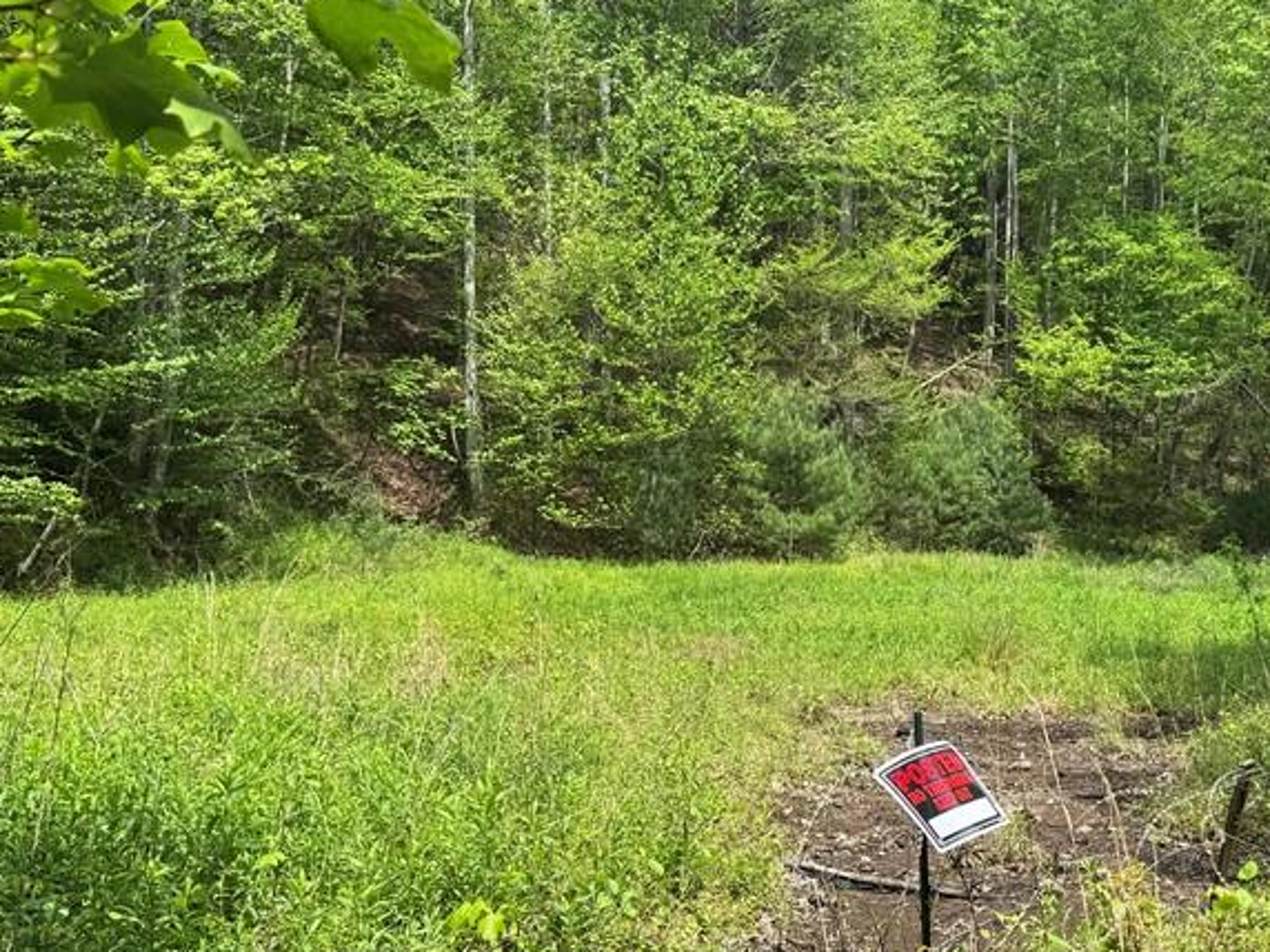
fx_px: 1578
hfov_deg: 43.6
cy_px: 553
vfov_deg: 33.5
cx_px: 766
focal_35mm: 43
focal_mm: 6.76
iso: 80
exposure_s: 1/1560
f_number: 1.78
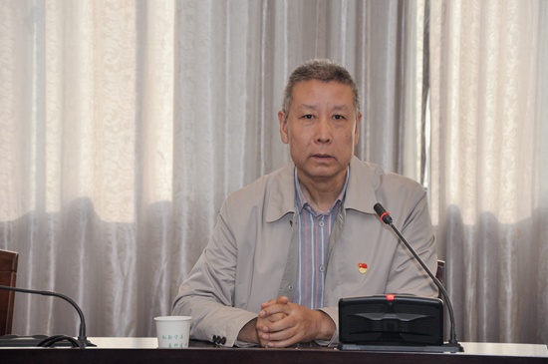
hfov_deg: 14.0
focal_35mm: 147
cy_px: 182
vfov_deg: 9.3
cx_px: 274
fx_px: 2234
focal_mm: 98
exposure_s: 1/100
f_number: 5.6
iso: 400
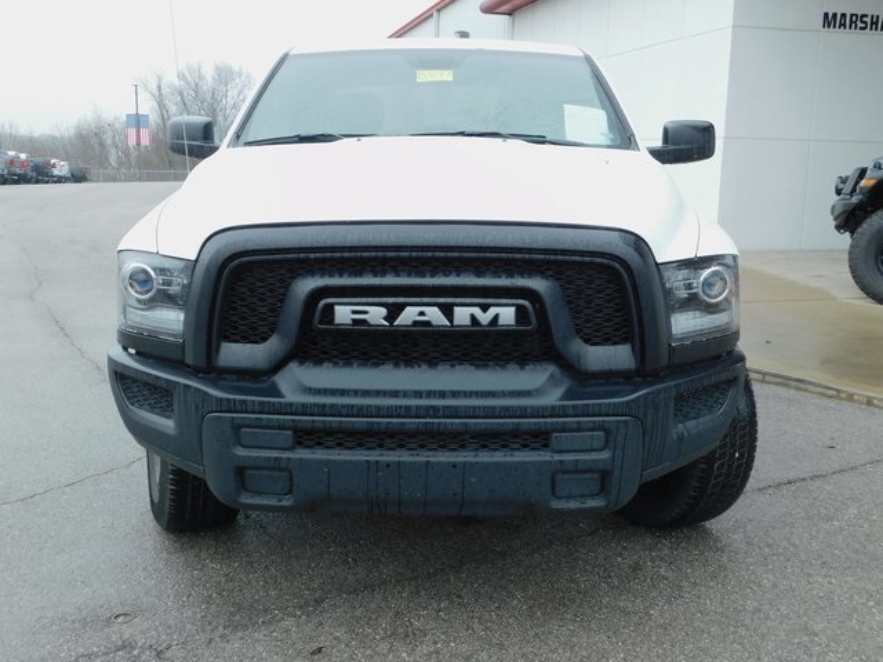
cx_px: 442
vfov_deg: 39.7
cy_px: 331
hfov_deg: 51.4
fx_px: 918
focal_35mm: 36
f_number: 3.5
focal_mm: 6.3
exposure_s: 1/100
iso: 125
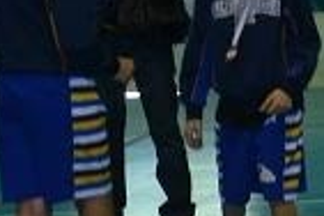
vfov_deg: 5.8
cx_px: 1009
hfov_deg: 7.5
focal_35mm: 236
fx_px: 2124
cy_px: -114
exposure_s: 1/60
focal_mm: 24
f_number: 3.8
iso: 560
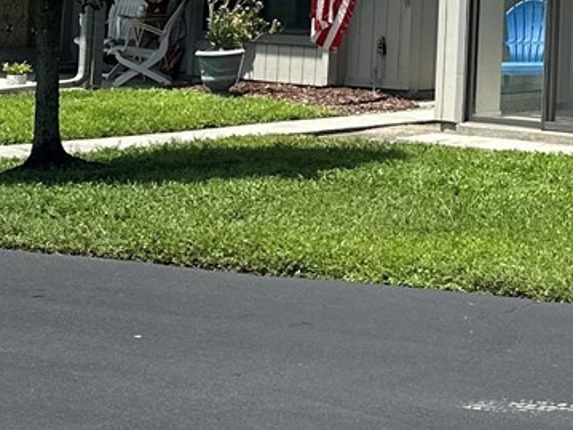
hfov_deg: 17.2
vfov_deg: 13.0
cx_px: 768
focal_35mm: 107
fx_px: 1771
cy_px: -243
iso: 80
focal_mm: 6.86
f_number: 1.78
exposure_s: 1/5263
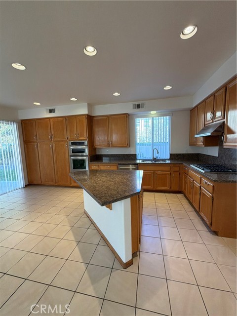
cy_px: 158
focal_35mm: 14
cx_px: 118
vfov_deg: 102.1
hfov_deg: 85.7
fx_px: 128
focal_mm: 2.22
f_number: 2.2
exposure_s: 1/120
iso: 125
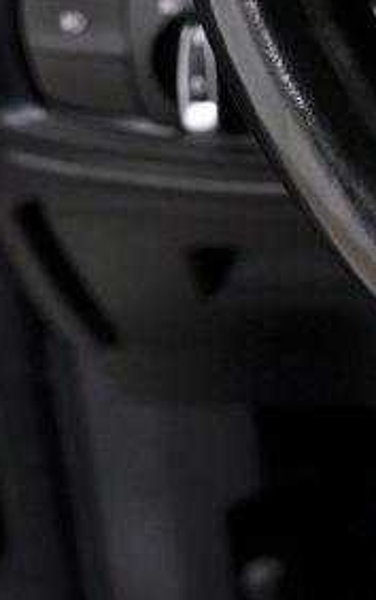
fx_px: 2294
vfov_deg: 14.6
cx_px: 1011
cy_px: -63
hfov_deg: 8.3
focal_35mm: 140
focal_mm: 38
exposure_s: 1/200
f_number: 5
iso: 2000
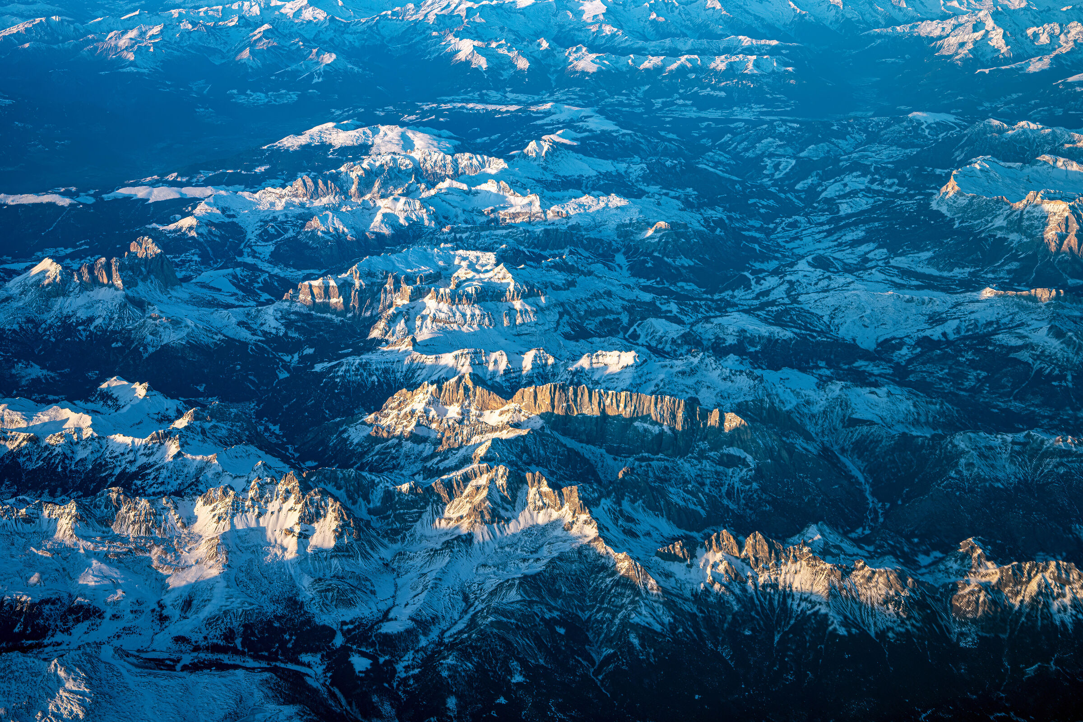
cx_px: 542
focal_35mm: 66
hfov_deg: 30.5
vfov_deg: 20.6
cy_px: 361
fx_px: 1985
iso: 100
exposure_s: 1/60
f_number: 8
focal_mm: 66
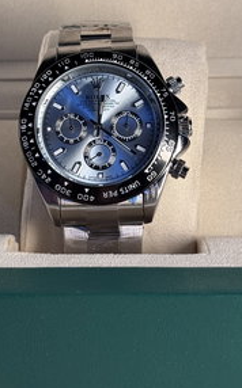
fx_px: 1006
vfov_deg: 21.7
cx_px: 90
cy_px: 105
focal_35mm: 95
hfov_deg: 13.7
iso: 50
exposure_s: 1/125
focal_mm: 6.76
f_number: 1.78
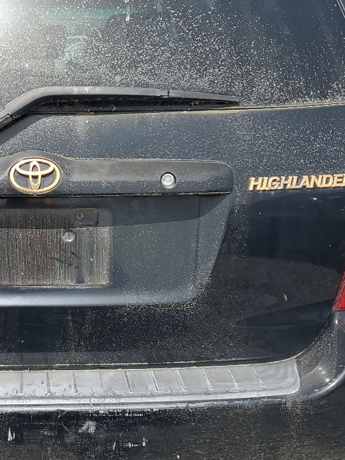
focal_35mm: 58
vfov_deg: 33.2
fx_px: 771
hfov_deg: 24.4
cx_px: 21
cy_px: 205
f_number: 1.5
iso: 50
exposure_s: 1/2000
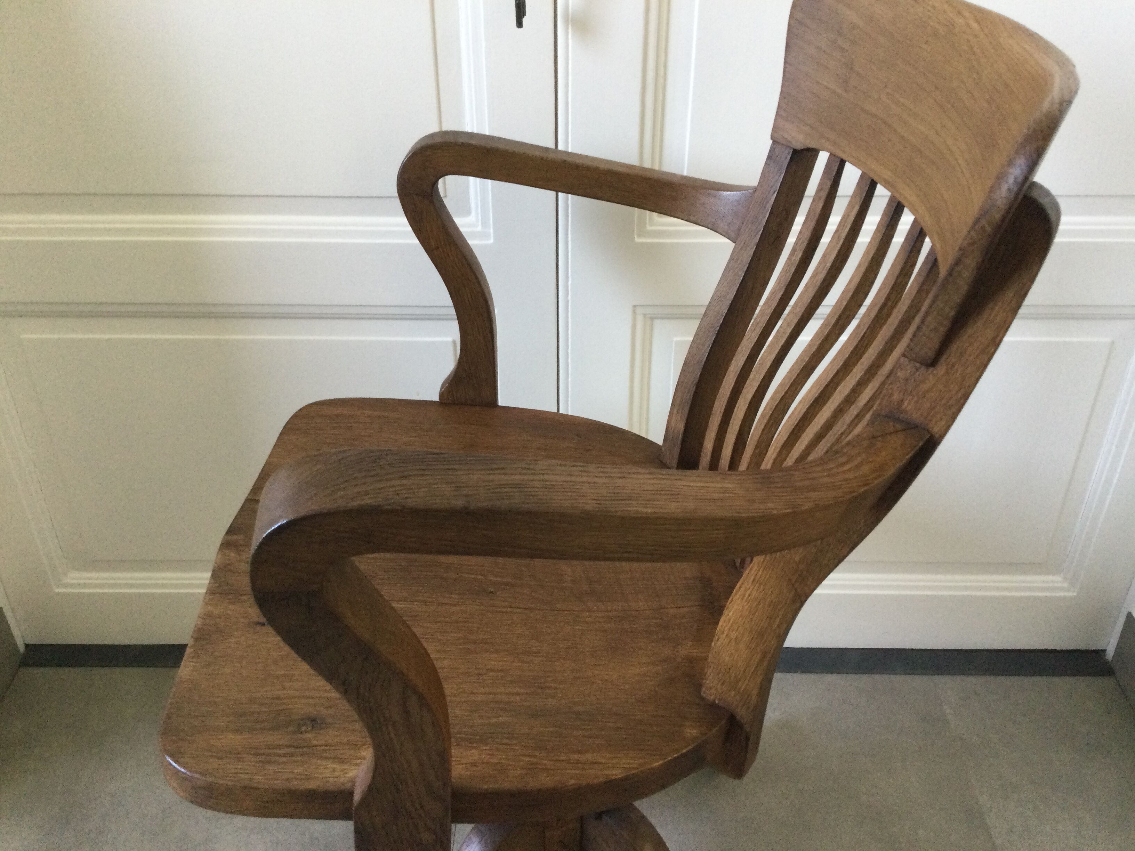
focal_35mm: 31
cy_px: 426
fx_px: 1016
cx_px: 568
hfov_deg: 58.4
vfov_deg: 45.4
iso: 160
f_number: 2.4
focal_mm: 3.3
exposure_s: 1/33
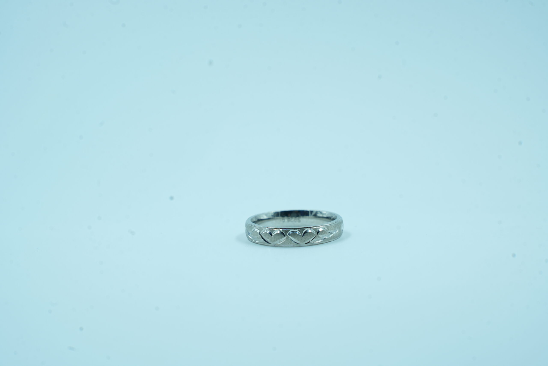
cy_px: 183
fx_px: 1598
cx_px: 274
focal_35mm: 105
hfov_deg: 19.5
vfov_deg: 13.0
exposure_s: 1/125
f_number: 11
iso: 400
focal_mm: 105
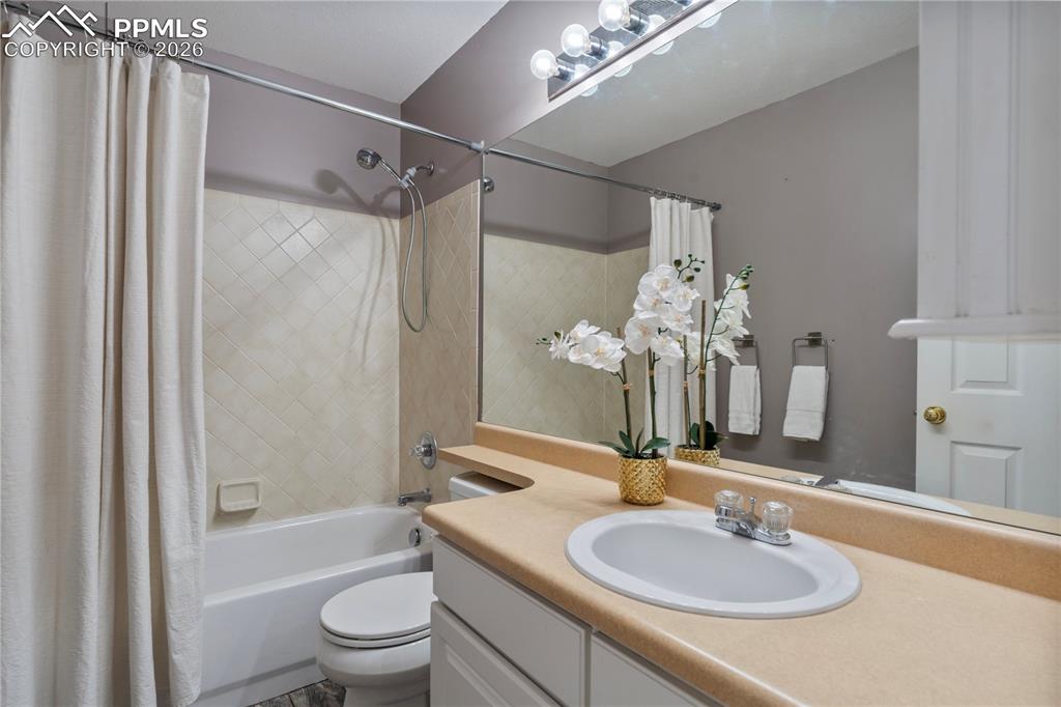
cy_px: 354
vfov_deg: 67.3
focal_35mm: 18
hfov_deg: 90.0
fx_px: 530
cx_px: 530
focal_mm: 18
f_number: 8
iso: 250
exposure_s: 1/10
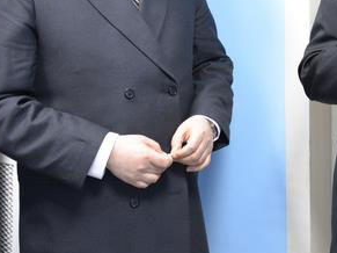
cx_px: 378
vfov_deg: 19.0
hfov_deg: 24.4
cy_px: -32
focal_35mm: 74
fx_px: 720
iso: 3200
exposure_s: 1/50
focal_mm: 28
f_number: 3.8
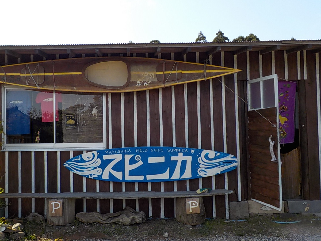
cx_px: 138
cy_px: 121
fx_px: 371
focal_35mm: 40
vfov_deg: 36.0
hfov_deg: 46.7
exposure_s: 1/640
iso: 125
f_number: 3.3
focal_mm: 4.1
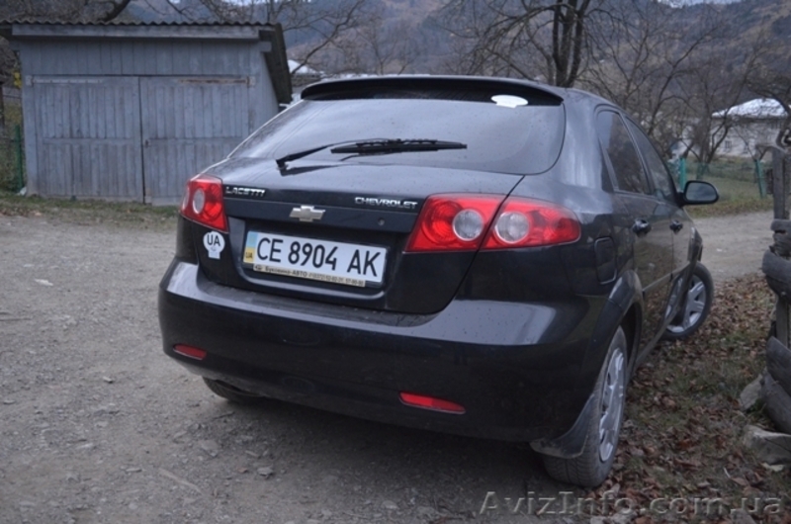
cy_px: 262
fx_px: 724
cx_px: 396
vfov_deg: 39.8
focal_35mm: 33
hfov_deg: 57.3
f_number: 4
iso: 1600
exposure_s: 1/15
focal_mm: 22
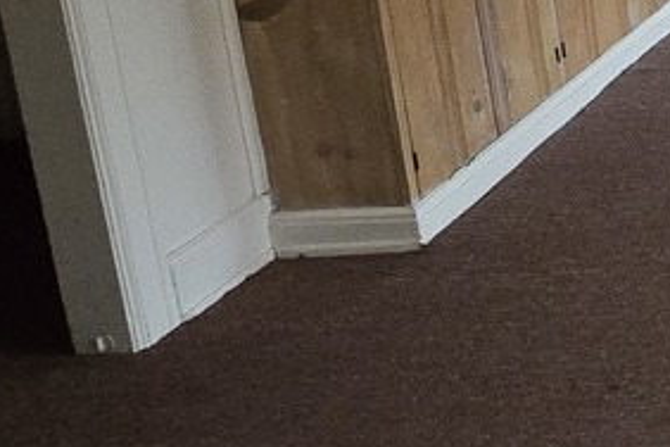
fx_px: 1284
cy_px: -221
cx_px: 1345
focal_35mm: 69
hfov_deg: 18.6
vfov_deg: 17.7
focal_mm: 2.2
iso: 500
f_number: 2.2
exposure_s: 1/60
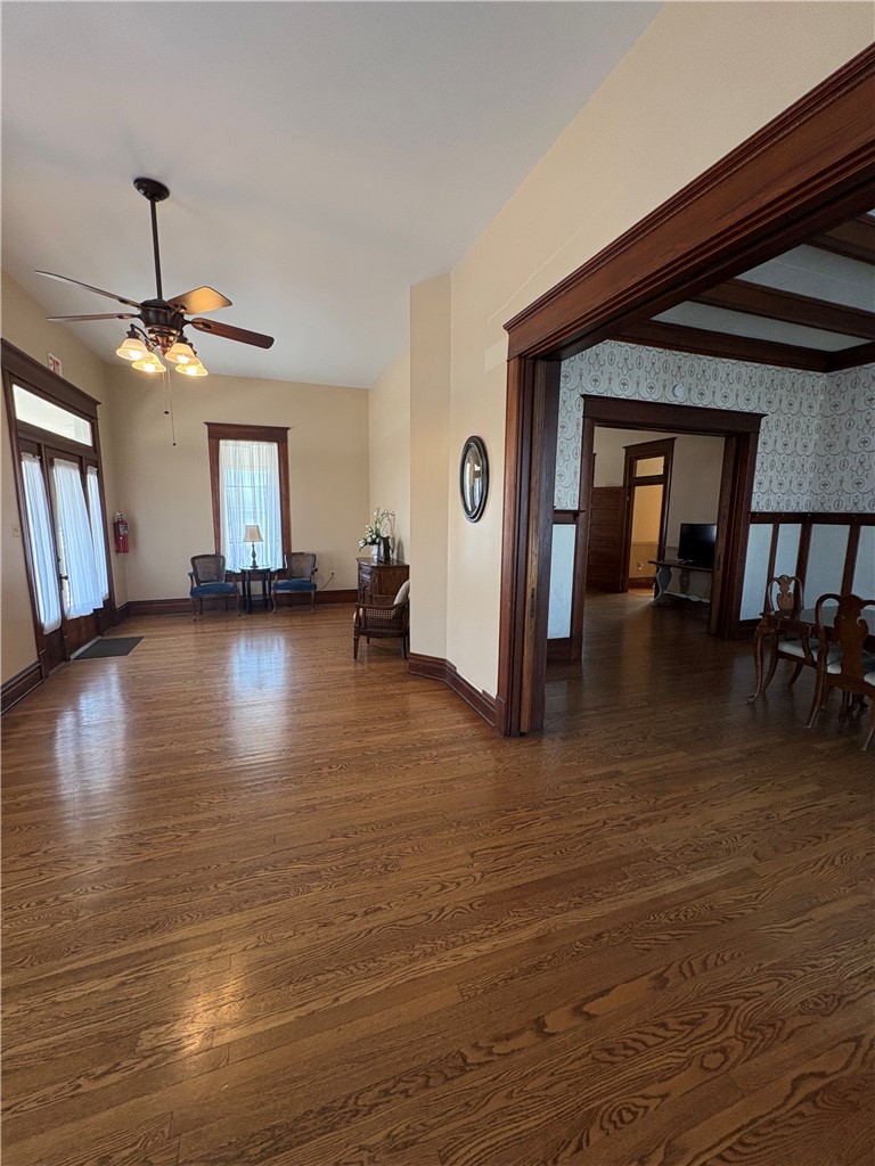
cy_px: 583
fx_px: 472
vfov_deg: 102.1
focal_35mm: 14
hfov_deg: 85.7
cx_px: 438
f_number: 2.2
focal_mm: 2.22
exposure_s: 1/120
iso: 320
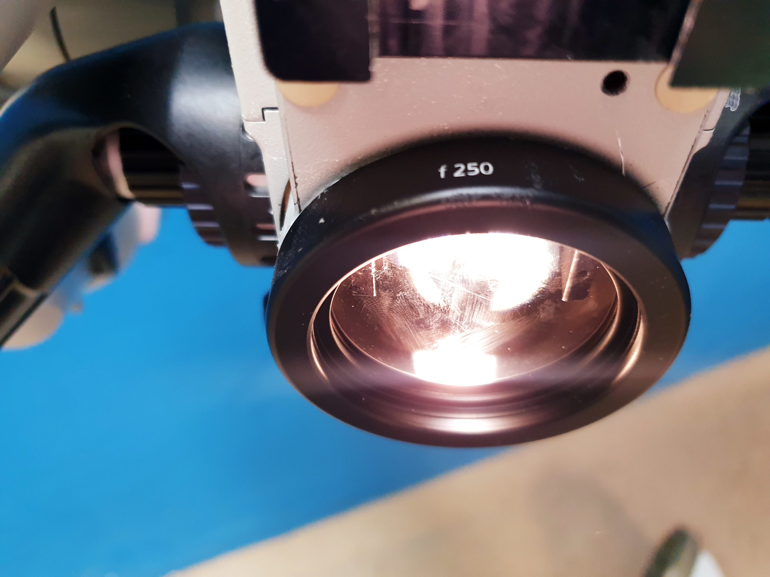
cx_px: 385
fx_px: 578
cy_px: 288
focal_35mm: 26
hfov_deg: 67.3
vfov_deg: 53.1
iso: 200
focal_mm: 4.3
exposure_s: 1/50
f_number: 1.5
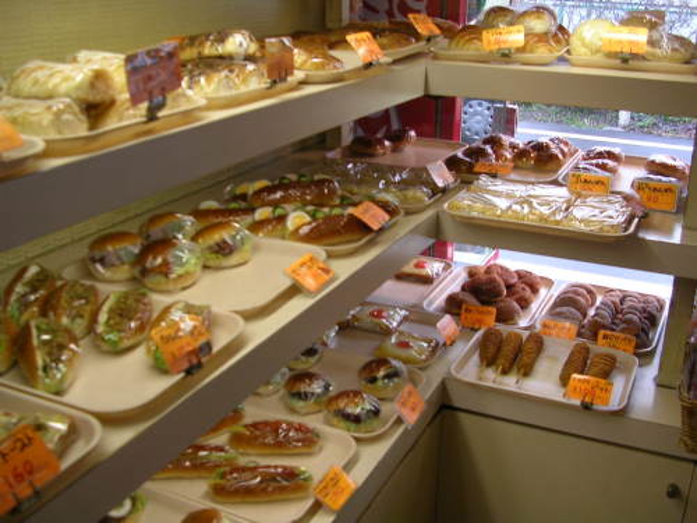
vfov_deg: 37.7
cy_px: 262
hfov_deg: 49.0
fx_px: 765
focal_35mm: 38
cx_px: 348
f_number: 2.8
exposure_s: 1/24.4
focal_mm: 5.8
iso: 50
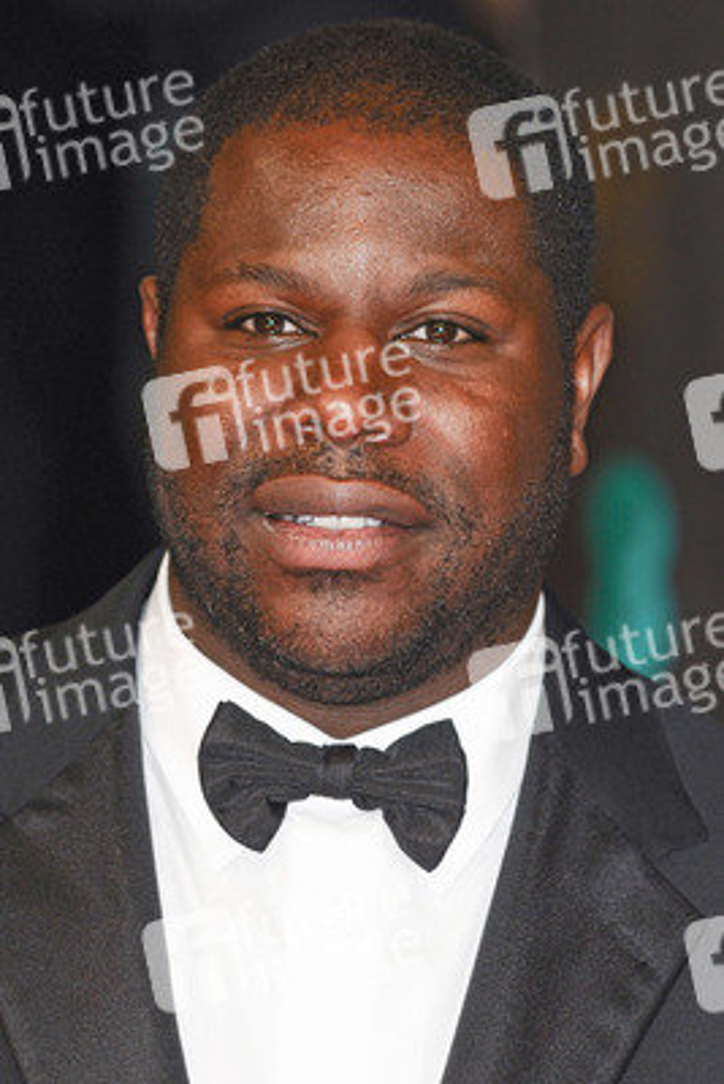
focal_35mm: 278
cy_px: 542
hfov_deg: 5.0
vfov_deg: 7.4
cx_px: 362
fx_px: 8363
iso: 320
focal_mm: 185
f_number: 4.5
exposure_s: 1/250
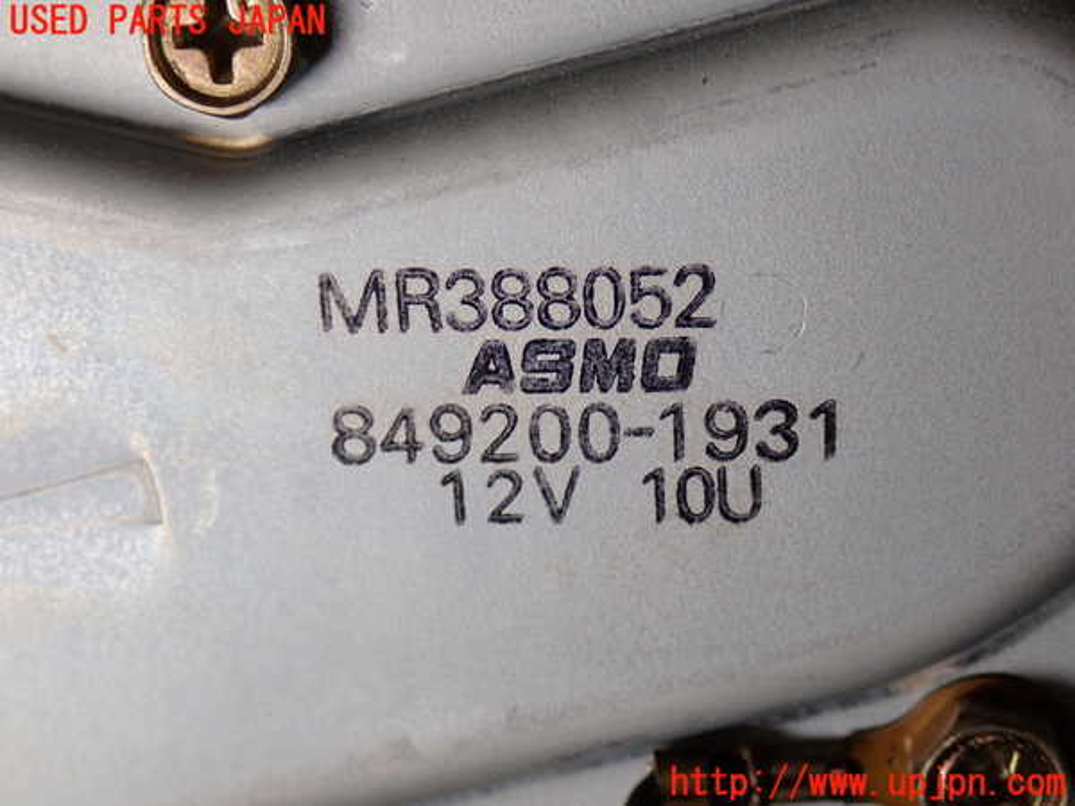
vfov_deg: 21.9
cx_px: 538
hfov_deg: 29.0
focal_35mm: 67
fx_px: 2081
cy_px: 403
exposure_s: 1/100
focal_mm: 11.88
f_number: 3.8
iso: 200
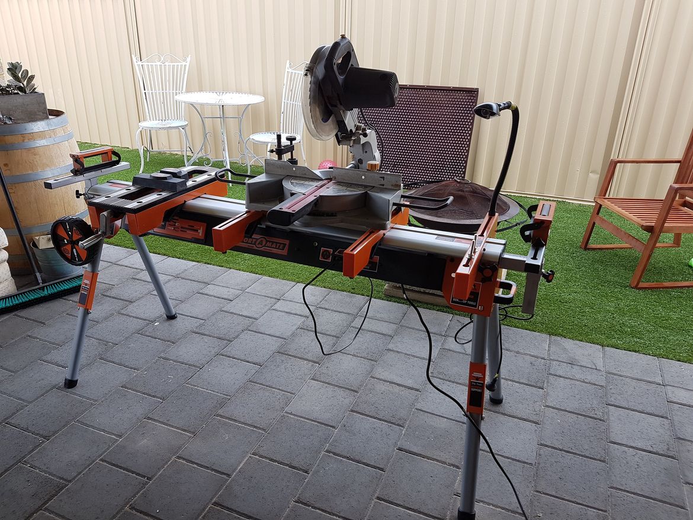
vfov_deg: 53.1
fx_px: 521
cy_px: 260
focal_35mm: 26
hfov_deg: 67.3
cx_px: 346
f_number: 1.7
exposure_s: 1/196
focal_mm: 4.2
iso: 40
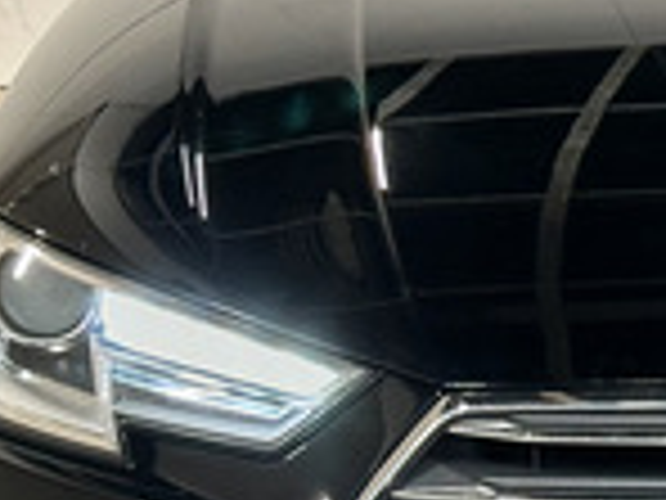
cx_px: 981
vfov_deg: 7.7
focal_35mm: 194
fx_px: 3732
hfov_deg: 9.9
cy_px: 194
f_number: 1.8
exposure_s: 1/50
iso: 250
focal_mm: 6.86
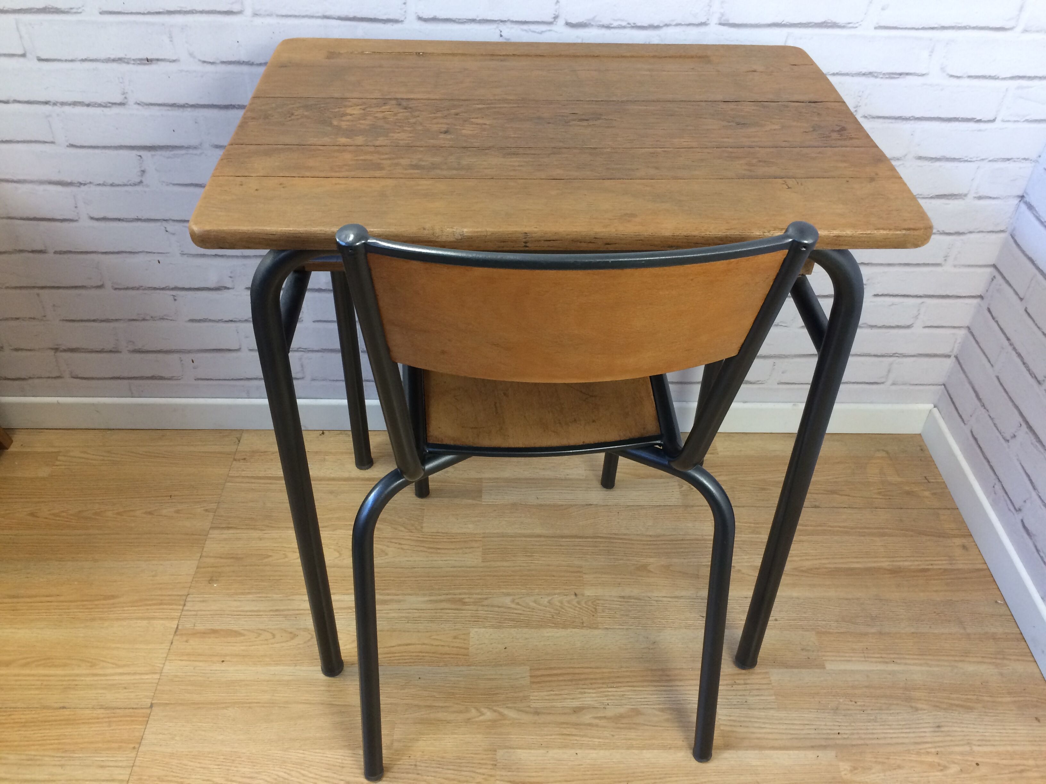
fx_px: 876
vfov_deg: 48.2
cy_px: 392
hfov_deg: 61.7
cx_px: 523
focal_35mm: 29
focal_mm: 4.15
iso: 80
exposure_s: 1/33
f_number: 2.2
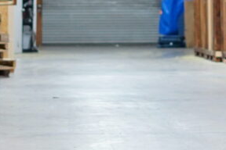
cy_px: -76
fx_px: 1795
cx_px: 229
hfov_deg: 7.2
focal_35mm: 286
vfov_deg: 4.8
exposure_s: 1/160
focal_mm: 50
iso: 1600
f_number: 2
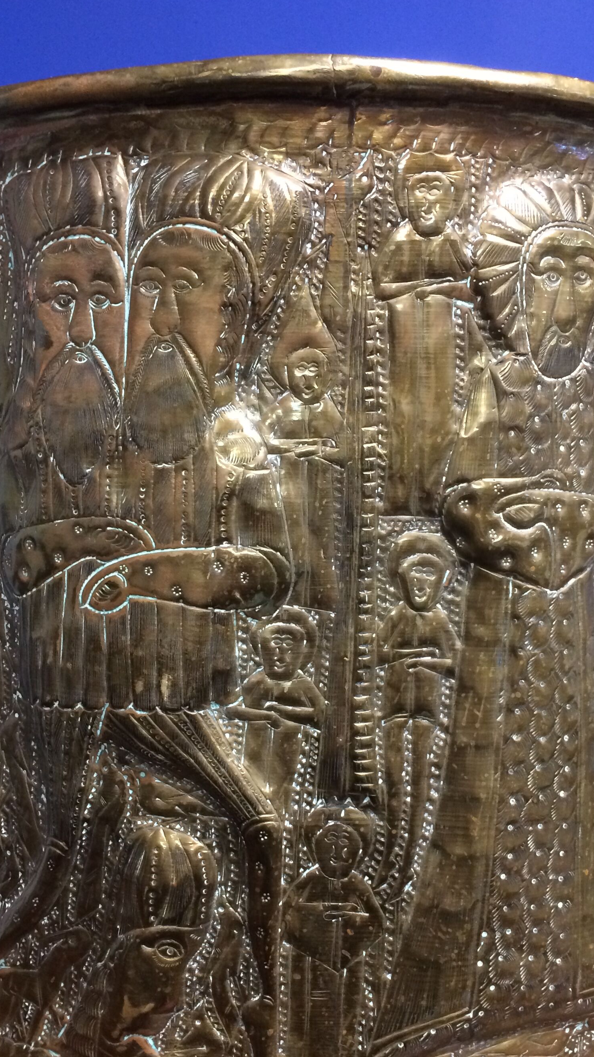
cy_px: 597
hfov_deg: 30.4
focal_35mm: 39
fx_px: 1092
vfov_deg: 51.5
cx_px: 301
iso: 250
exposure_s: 1/33
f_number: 2.2
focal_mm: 4.15
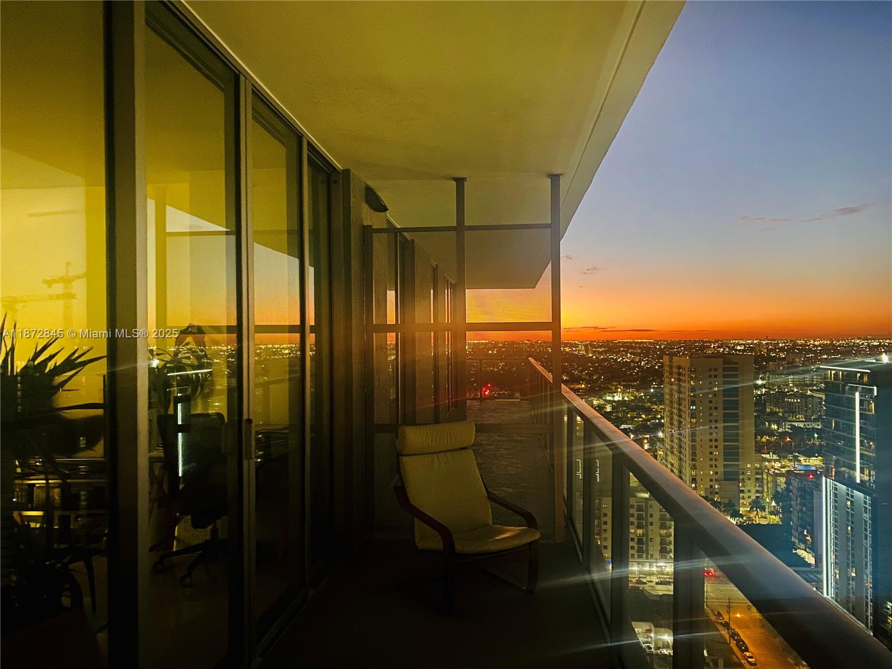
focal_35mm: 26
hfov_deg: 67.3
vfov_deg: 53.1
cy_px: 334
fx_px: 670
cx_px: 446
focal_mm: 4.25
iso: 400
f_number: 1.8
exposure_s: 1/8
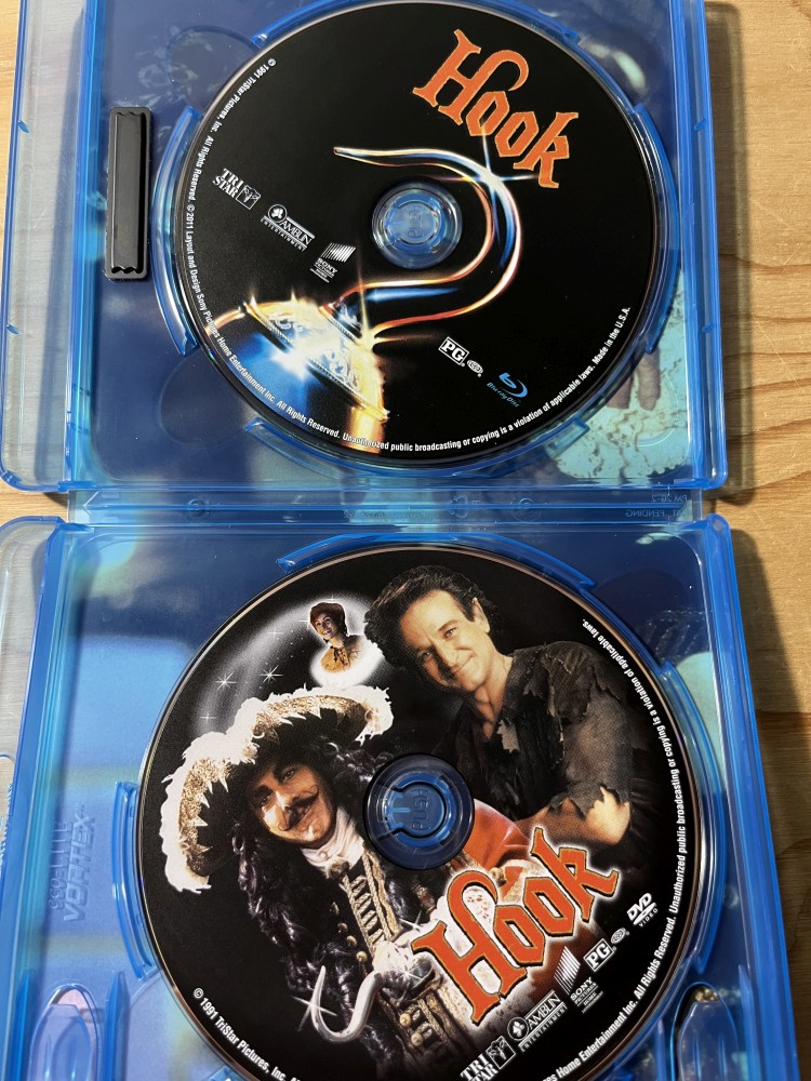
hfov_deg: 53.1
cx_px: 406
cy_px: 540
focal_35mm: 26
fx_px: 812
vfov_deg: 67.3
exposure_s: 1/60
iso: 160
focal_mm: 5.1
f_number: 1.6
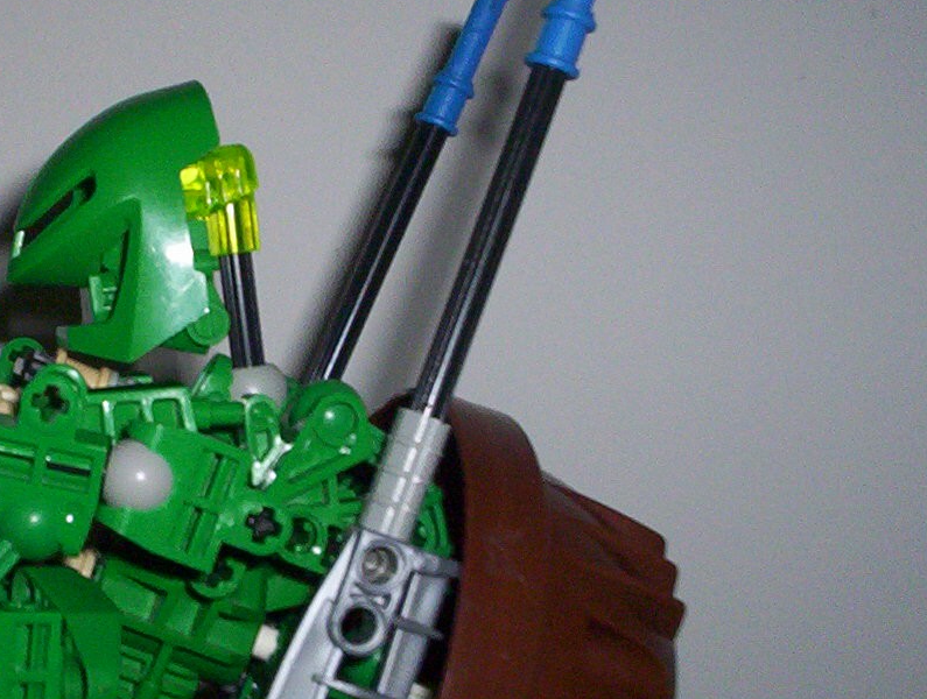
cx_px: 79
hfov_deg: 24.2
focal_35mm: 78
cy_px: 383
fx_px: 2094
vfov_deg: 19.0
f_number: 4.5
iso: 140
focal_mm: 4.99
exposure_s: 1/60
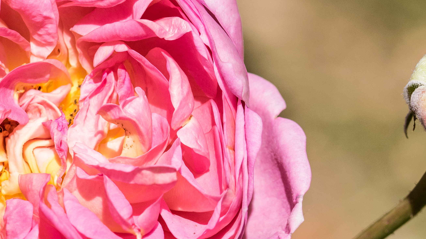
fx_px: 4283
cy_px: 122
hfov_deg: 5.7
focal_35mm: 379
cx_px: 166
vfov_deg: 3.2
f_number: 9
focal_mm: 105
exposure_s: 1/1250
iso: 400
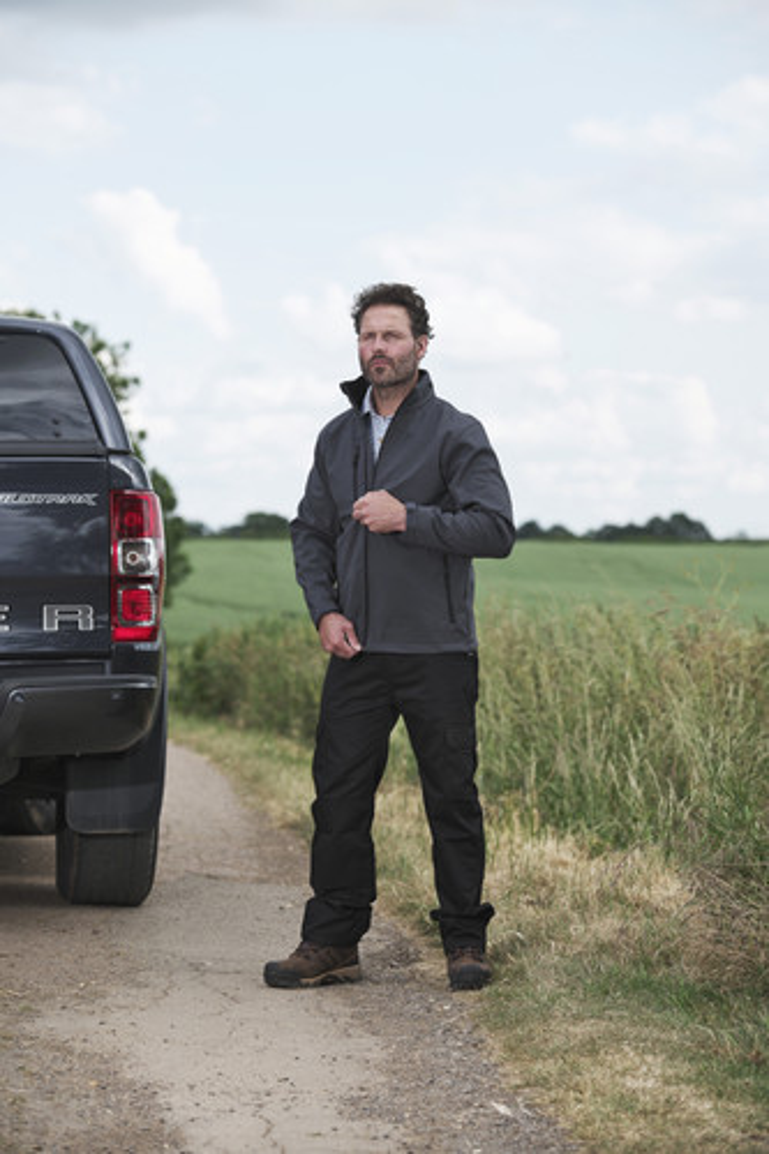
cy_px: 577
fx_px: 3270
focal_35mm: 102
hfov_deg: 13.4
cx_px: 384
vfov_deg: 20.0
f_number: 4.5
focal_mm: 102
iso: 100
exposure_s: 1/500
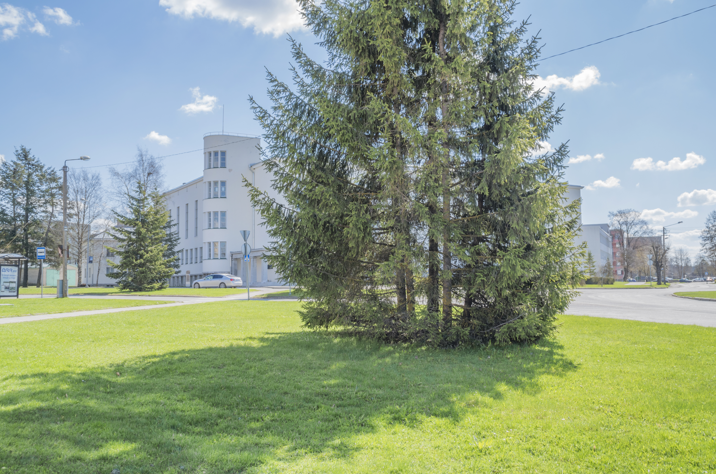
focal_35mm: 36
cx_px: 358
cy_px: 237
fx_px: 715
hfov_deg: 53.2
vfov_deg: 36.7
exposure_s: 1/125
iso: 200
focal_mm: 24
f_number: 11
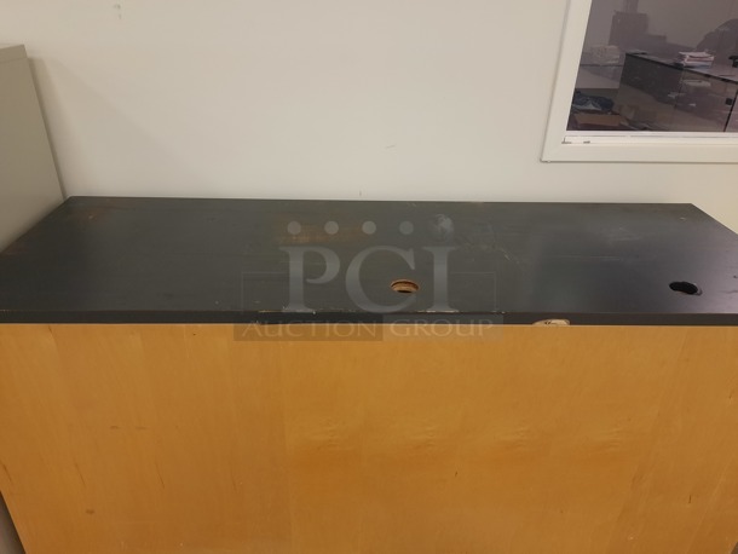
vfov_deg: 54.9
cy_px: 277
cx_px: 369
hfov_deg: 69.4
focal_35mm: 25
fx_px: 533
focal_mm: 4.6
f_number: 2
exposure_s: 1/60
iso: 320
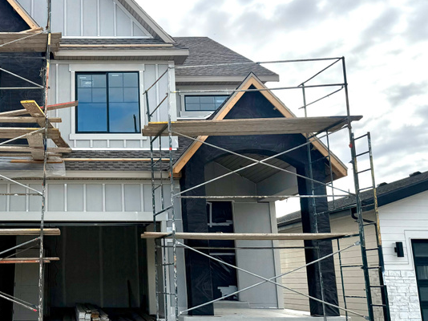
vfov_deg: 31.5
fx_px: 568
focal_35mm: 46
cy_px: 145
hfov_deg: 39.0
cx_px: 61
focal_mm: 6.76
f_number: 1.78
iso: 100
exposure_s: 1/7353
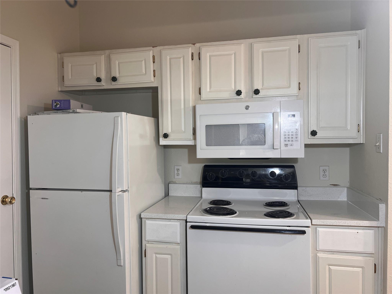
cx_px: 196
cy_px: 147
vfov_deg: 53.1
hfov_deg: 67.3
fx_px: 294
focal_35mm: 26
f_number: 1.5
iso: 125
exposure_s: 1/120
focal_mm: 5.7
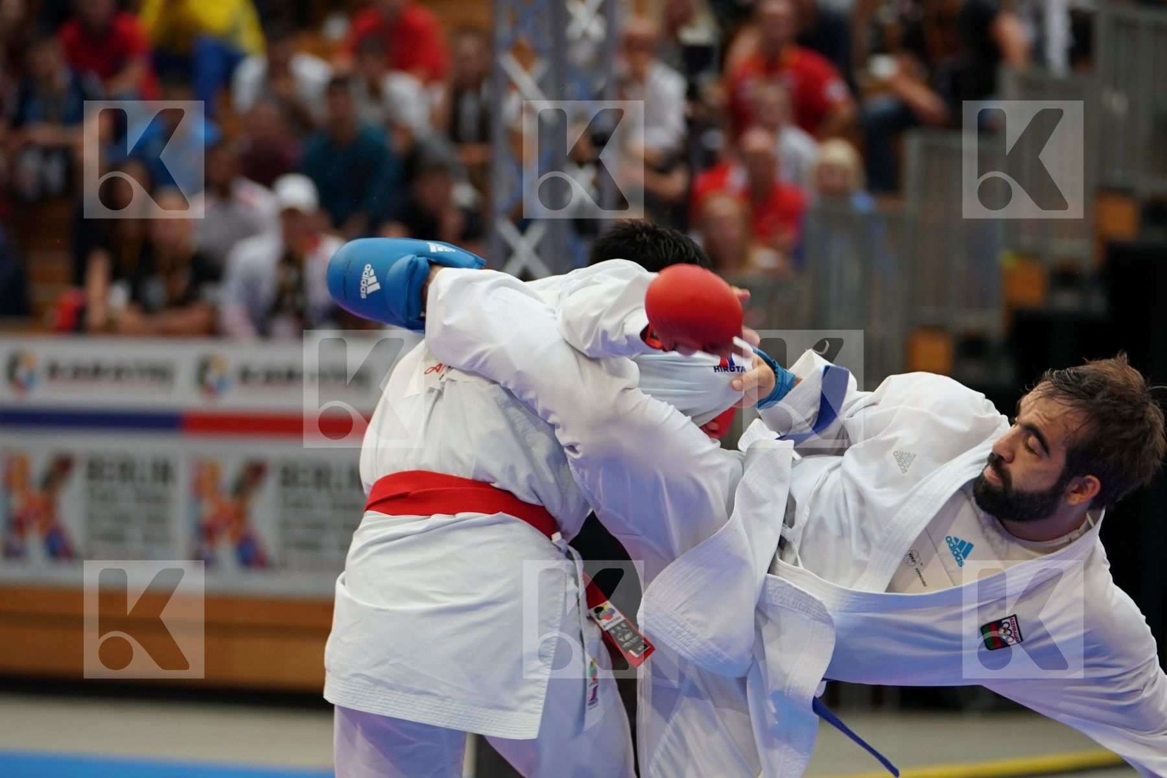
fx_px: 6126
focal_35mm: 189
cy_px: 389
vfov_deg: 7.3
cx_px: 584
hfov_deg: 10.9
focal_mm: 126
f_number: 2.8
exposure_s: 1/800
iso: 1000
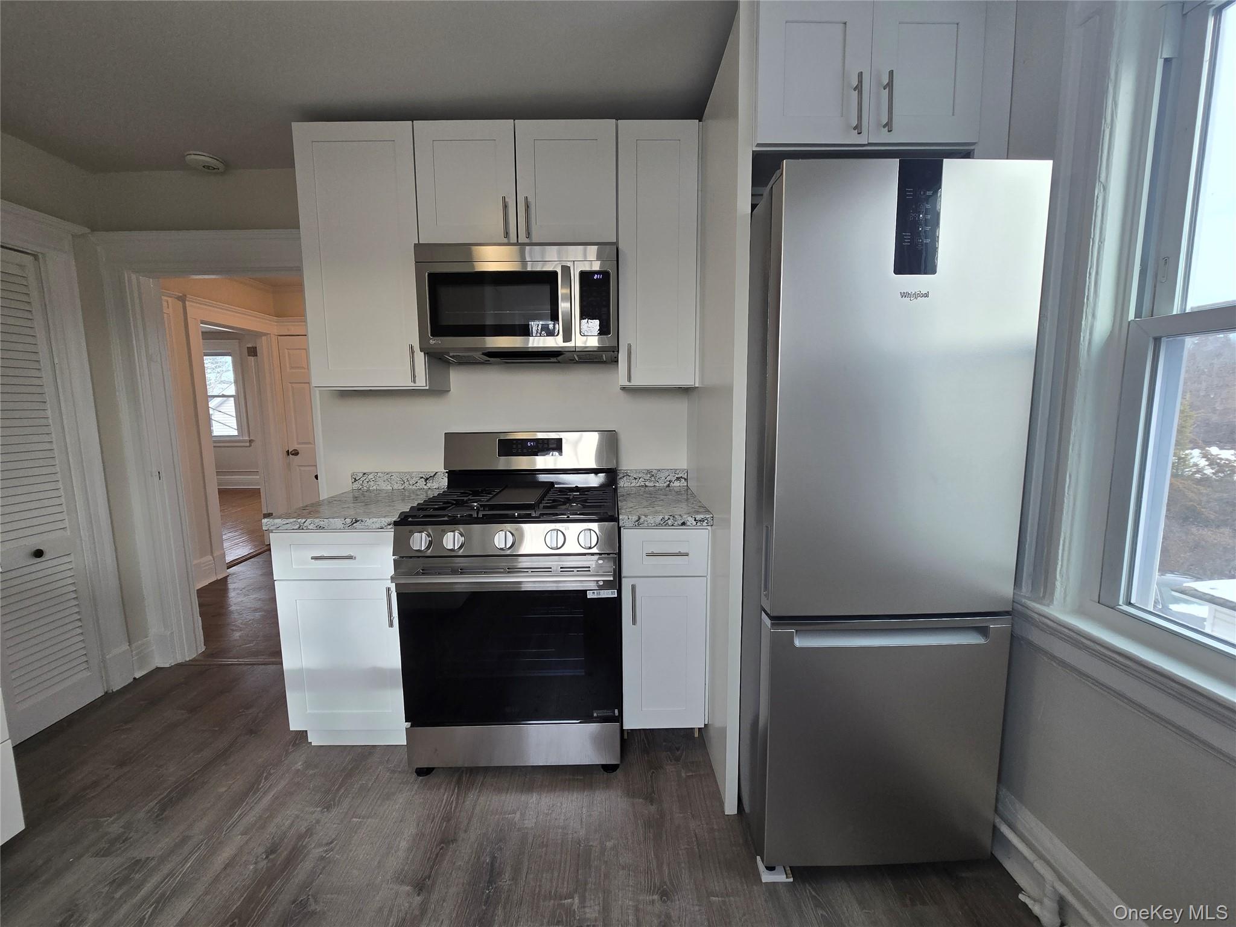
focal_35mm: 13
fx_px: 464
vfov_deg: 89.9
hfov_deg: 106.2
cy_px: 464
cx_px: 618
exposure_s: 1/120
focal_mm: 2.2
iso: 50
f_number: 2.2
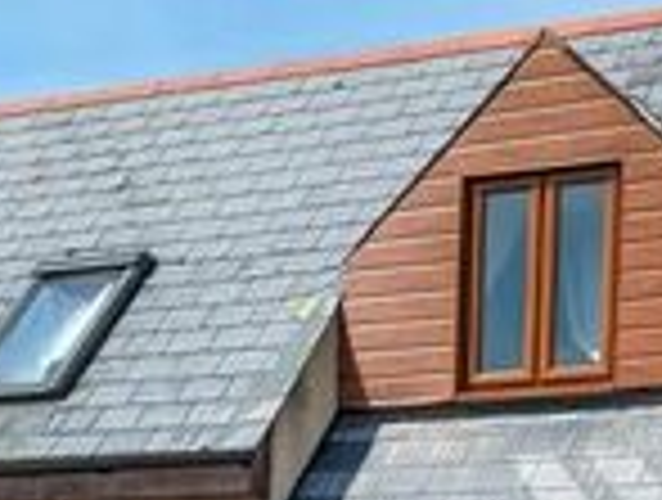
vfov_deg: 11.8
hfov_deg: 17.2
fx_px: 2185
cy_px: 962
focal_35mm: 114
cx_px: 272
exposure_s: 1/1451
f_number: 1.85
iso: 47
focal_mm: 6.81
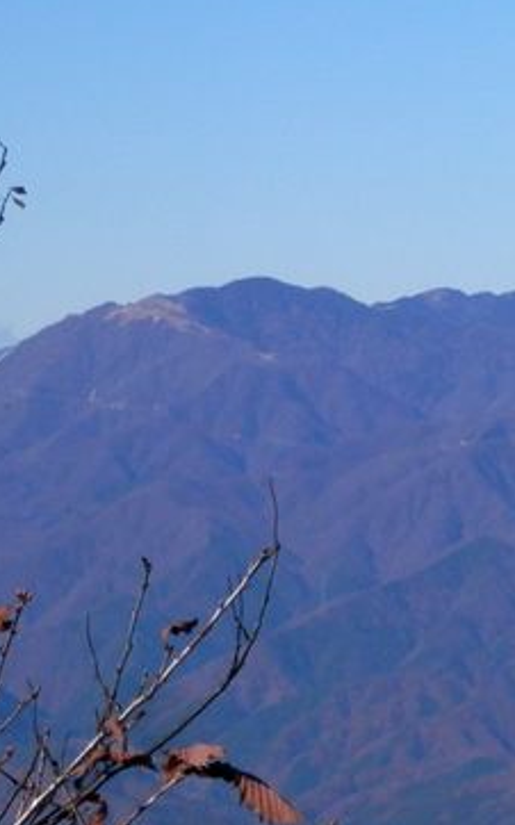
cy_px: 656
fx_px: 6113
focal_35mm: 272
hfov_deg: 4.8
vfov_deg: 7.7
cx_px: 643
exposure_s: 1/200
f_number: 14.6
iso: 125
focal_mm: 20.9
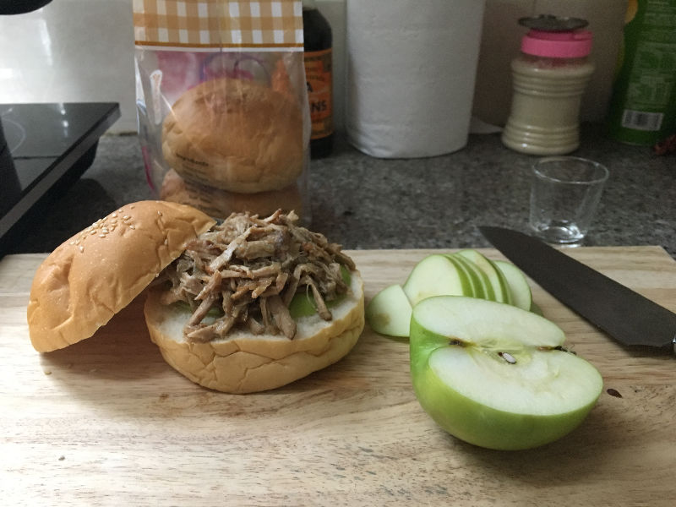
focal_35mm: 29
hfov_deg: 61.7
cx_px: 338
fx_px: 566
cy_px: 254
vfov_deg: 48.2
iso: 200
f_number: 2.2
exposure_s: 1/20
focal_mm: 4.15
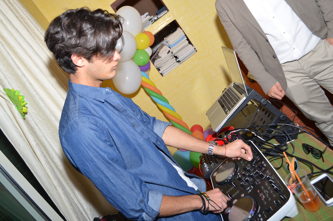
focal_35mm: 30
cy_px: 110
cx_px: 166
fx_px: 277
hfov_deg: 62.0
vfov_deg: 43.4
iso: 100
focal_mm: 20
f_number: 4
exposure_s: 1/20
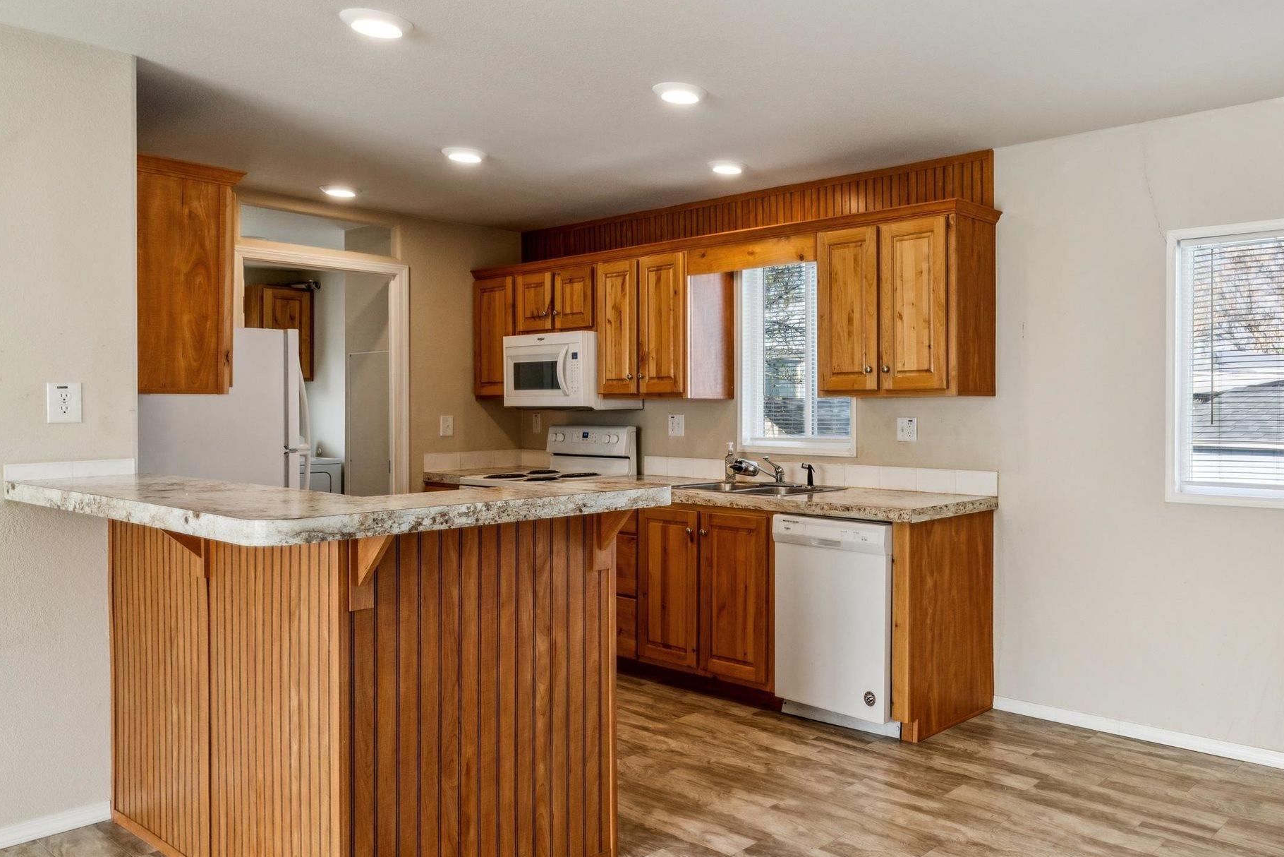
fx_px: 963
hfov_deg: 63.9
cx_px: 945
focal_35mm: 27
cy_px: 417
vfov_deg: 47.9
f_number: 13
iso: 400
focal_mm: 16
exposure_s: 1/30
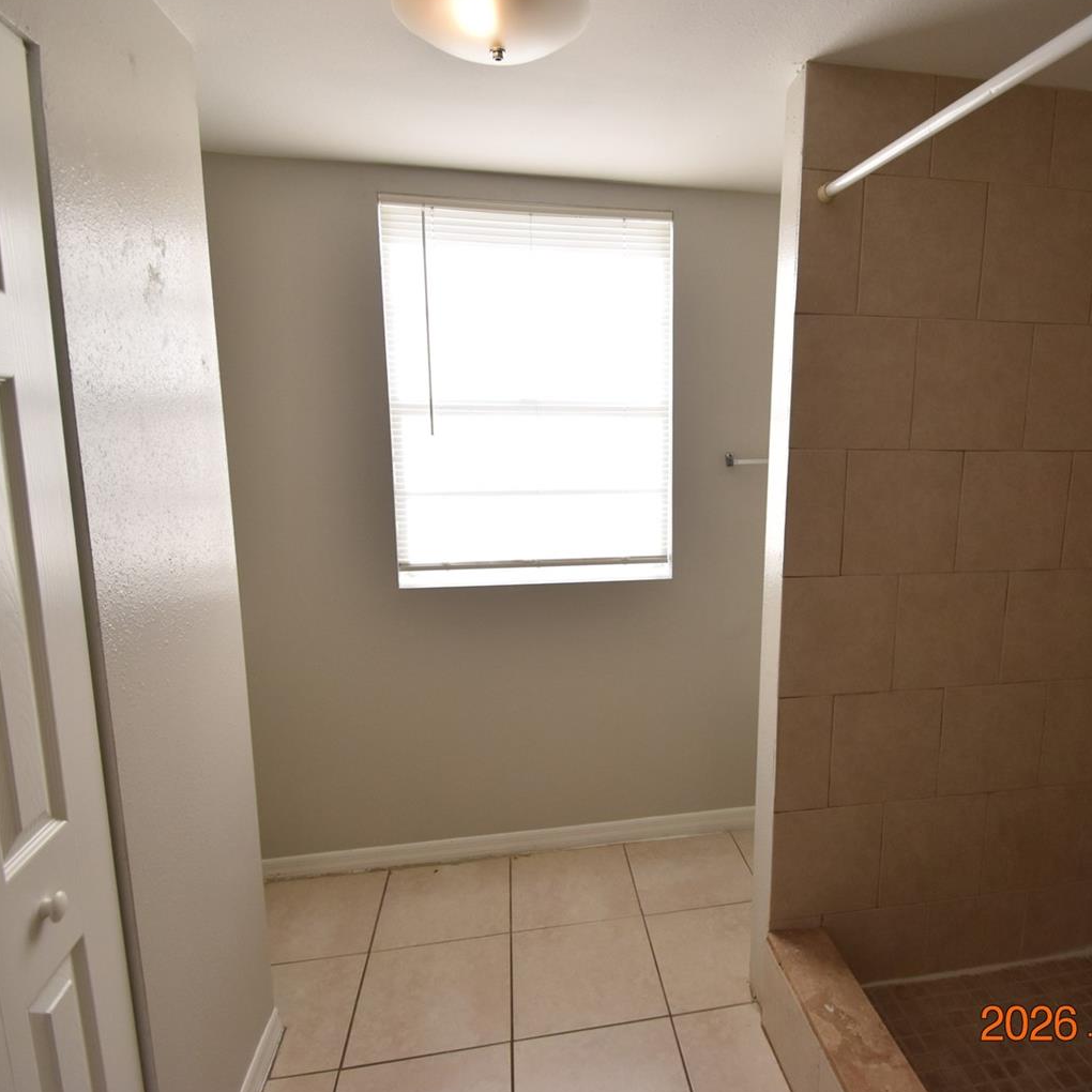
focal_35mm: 20
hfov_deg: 73.9
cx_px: 665
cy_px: 539
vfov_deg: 74.8
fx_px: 714
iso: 800
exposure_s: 1/1000
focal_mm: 10
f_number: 3.5
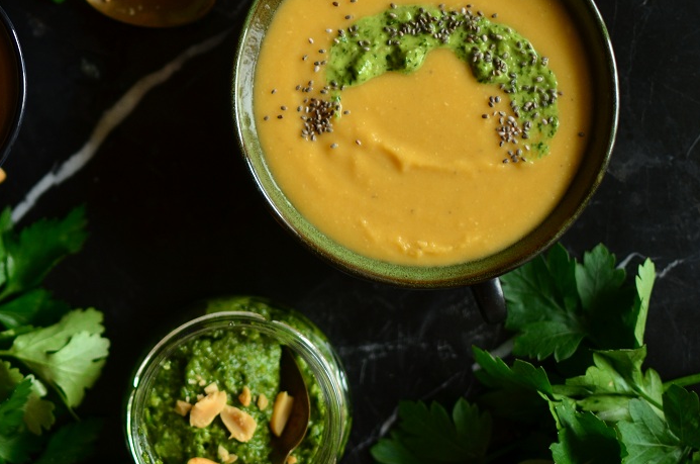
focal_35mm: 76
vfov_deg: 17.9
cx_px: 201
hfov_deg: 26.5
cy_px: 218
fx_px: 1469
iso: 320
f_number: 1.8
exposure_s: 1/20
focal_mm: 35
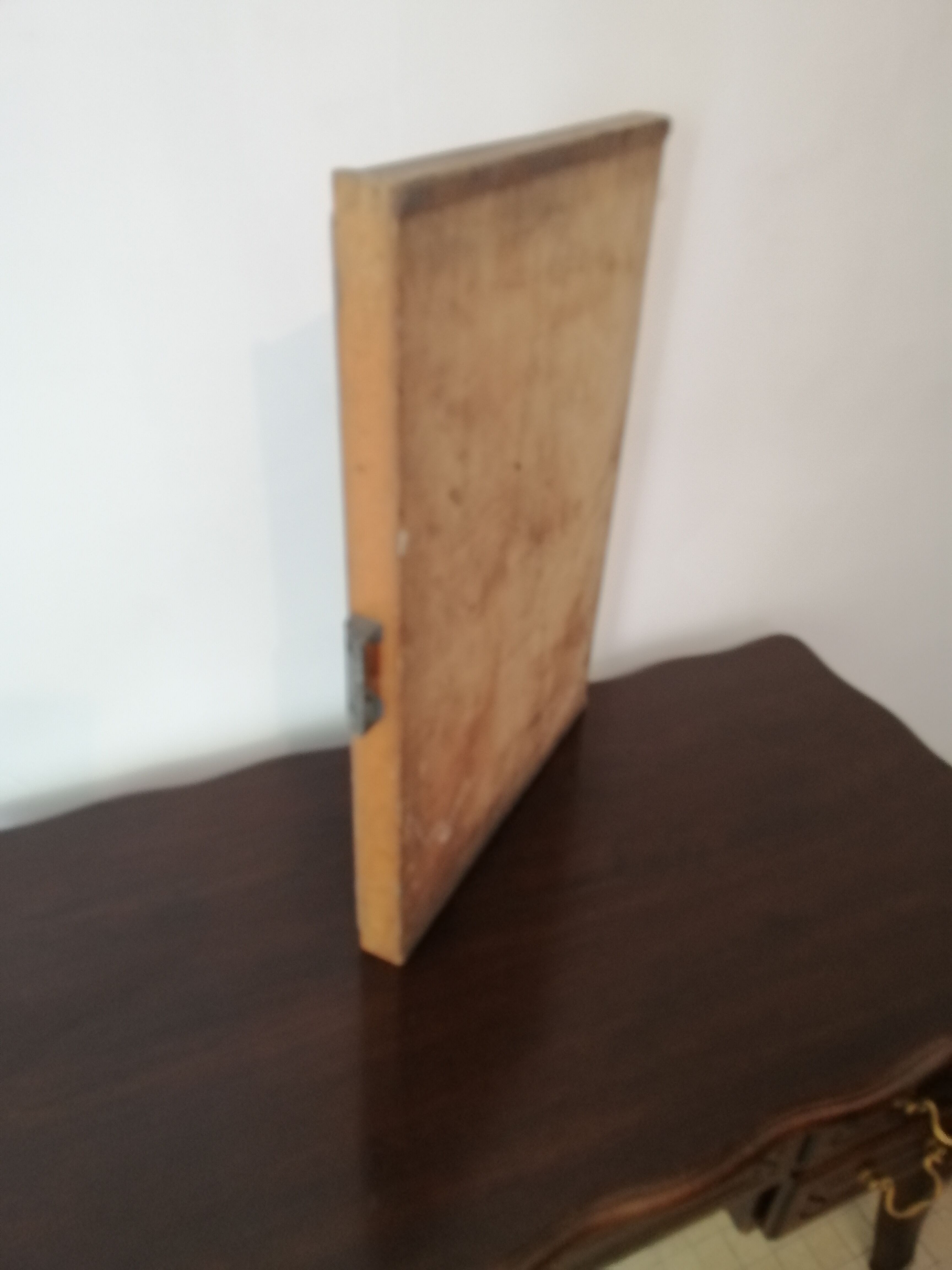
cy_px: 635
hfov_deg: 53.1
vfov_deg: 67.3
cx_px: 476
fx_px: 953
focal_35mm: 26
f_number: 1.8
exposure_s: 1/25
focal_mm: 3.96
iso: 500
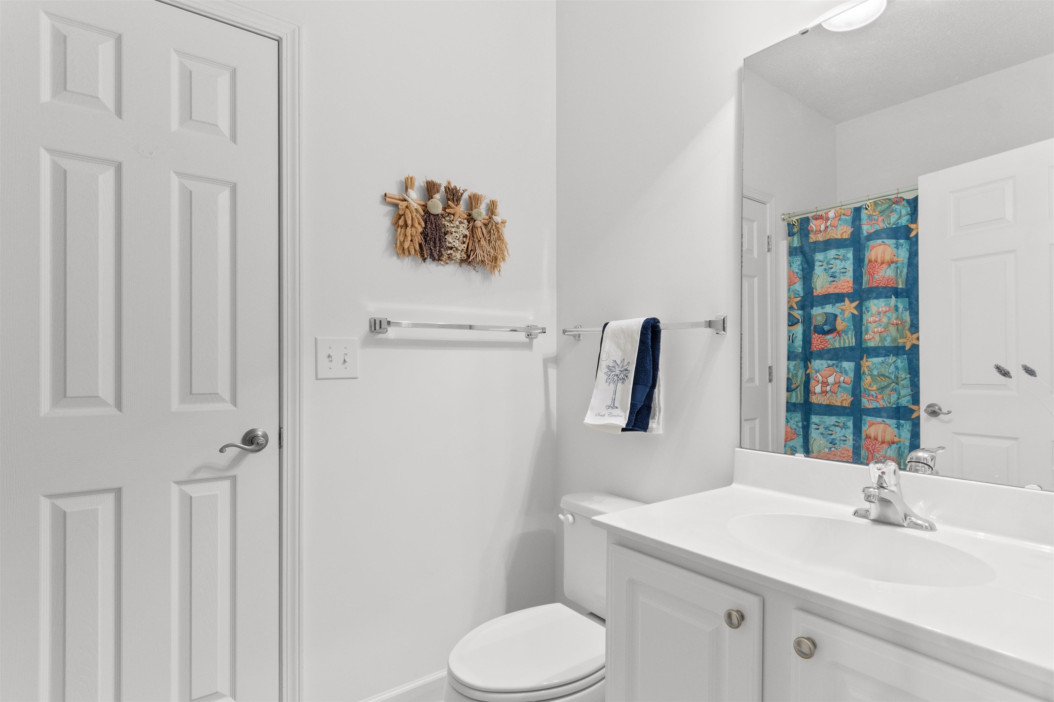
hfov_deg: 90.0
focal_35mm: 18
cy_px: 351
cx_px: 527
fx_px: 527
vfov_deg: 67.4
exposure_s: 1
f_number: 4.8
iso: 100
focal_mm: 12
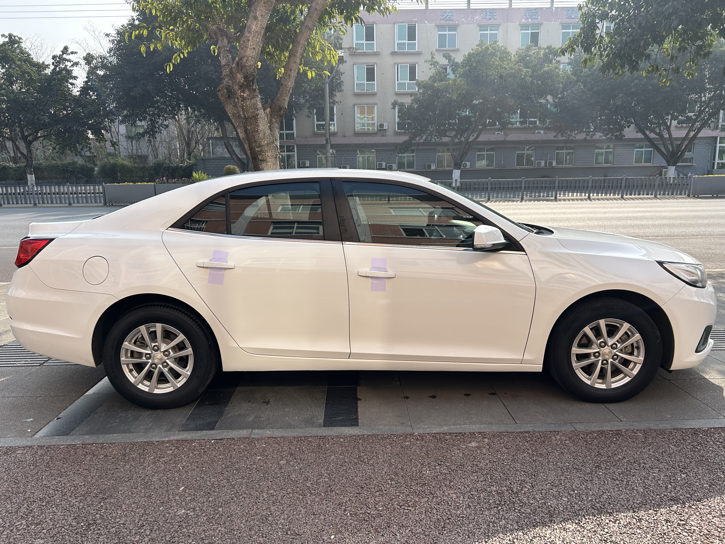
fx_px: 545
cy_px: 272
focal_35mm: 26
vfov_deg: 53.1
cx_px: 362
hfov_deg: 67.3
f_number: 1.5
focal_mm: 5.7
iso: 50
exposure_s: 1/2252
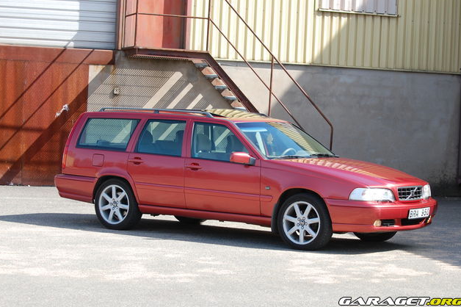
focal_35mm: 107
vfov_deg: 12.8
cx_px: 230
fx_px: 1369
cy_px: 152
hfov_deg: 19.1
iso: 320
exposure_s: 1/500
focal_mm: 70
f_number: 5.6
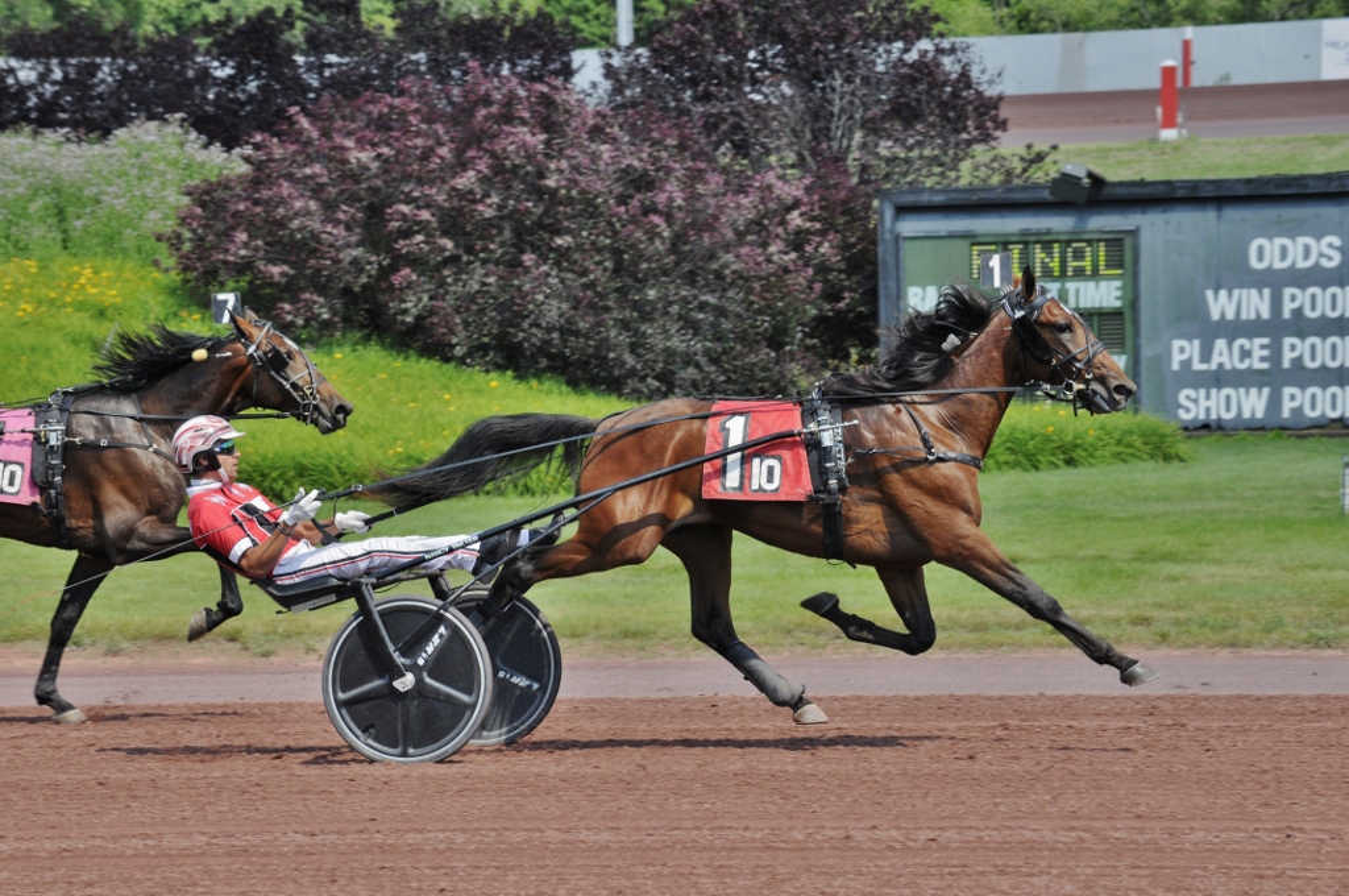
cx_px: 674
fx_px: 7017
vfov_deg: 7.3
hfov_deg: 11.0
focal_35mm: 188
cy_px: 448
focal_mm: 125
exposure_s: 1/800
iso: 640
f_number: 10
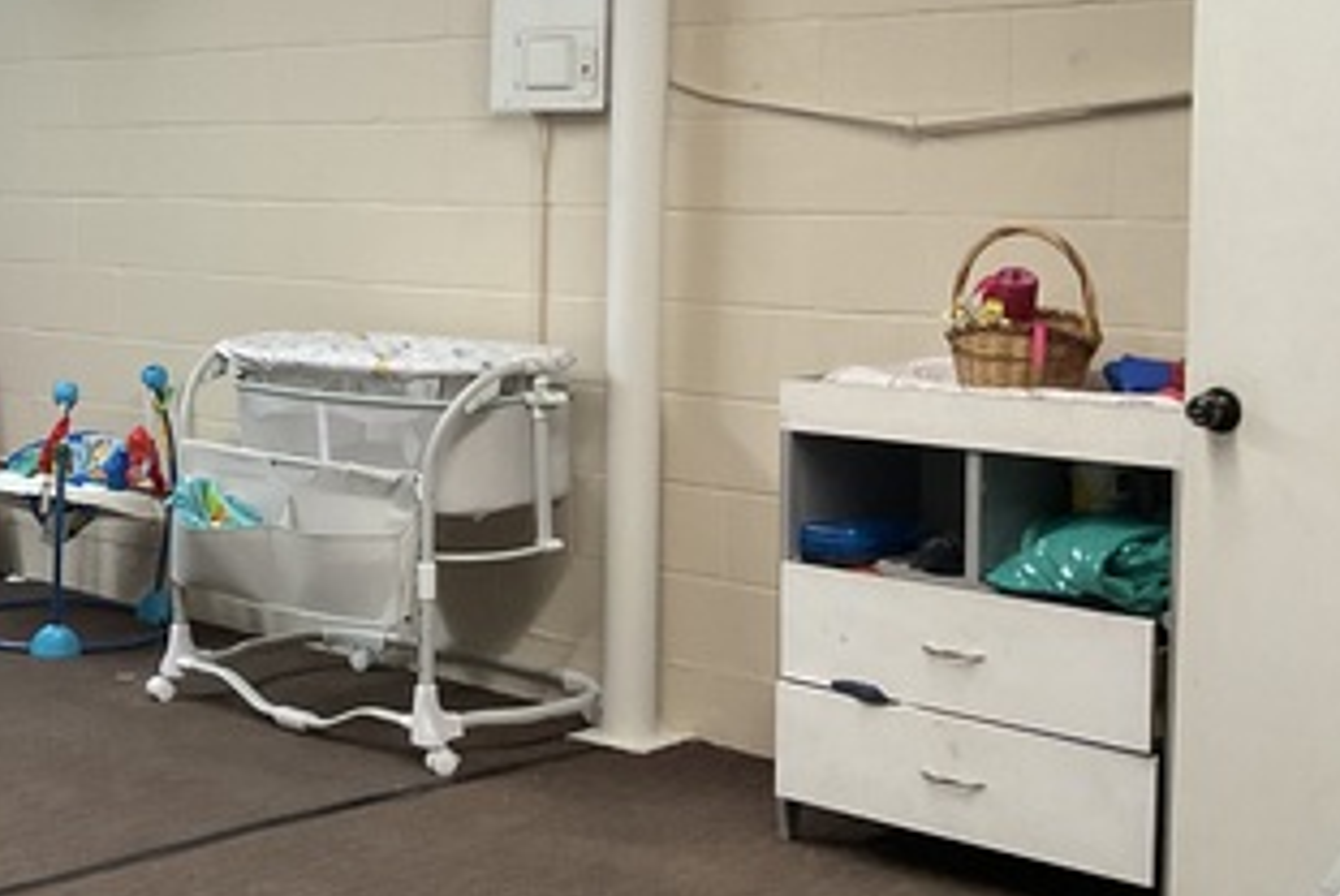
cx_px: -13
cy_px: 323
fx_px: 2310
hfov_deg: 30.0
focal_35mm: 62
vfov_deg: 21.9
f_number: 1.8
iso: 125
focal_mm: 3
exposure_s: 1/60
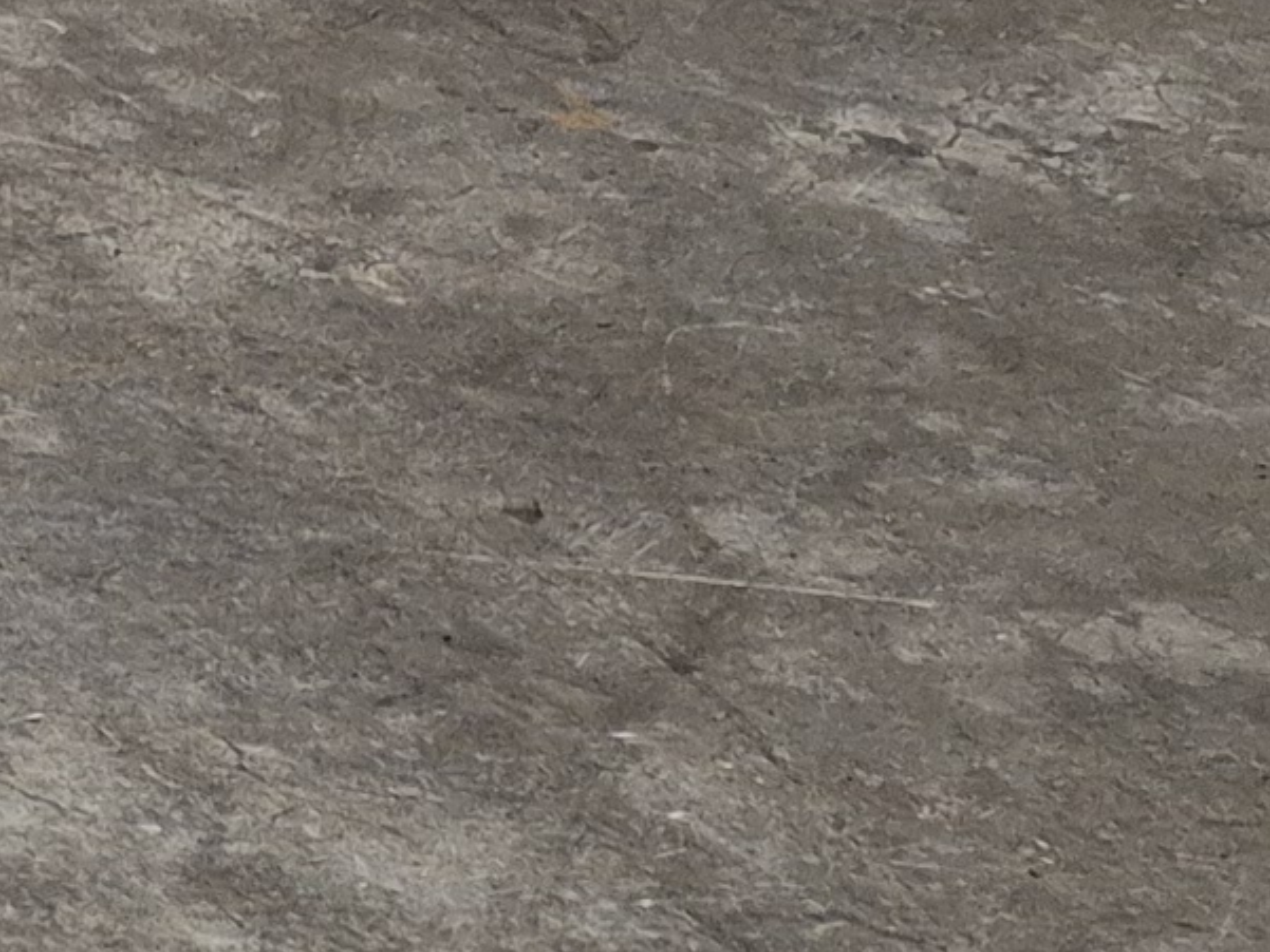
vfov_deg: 9.1
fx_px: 5614
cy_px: -912
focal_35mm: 153
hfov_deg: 10.5
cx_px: -2107
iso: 320
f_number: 1.8
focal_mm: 5.4
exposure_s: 1/120
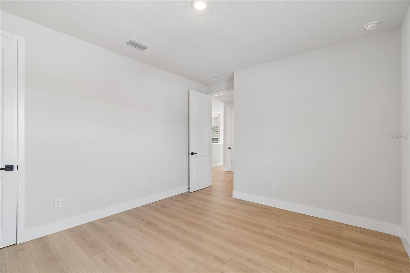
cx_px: 205
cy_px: 136
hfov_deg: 100.4
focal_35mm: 15
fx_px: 171
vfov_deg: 77.3
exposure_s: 1/5
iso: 100
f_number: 7.1
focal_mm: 10
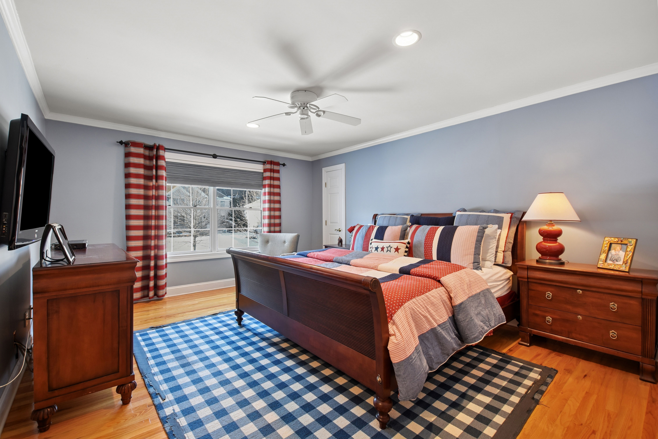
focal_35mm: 15
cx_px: 329
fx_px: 274
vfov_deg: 77.3
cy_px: 220
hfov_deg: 100.4
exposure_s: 1/6
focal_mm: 10
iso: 500
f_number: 8
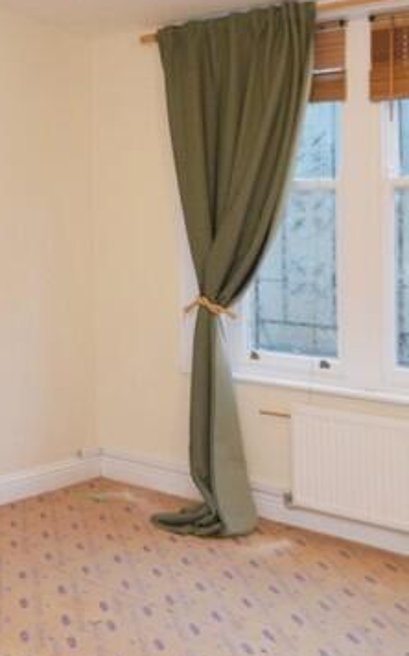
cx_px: -107
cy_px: 397
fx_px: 786
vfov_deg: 45.0
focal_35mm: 44
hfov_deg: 25.5
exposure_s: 1/60
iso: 800
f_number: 3.5
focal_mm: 10
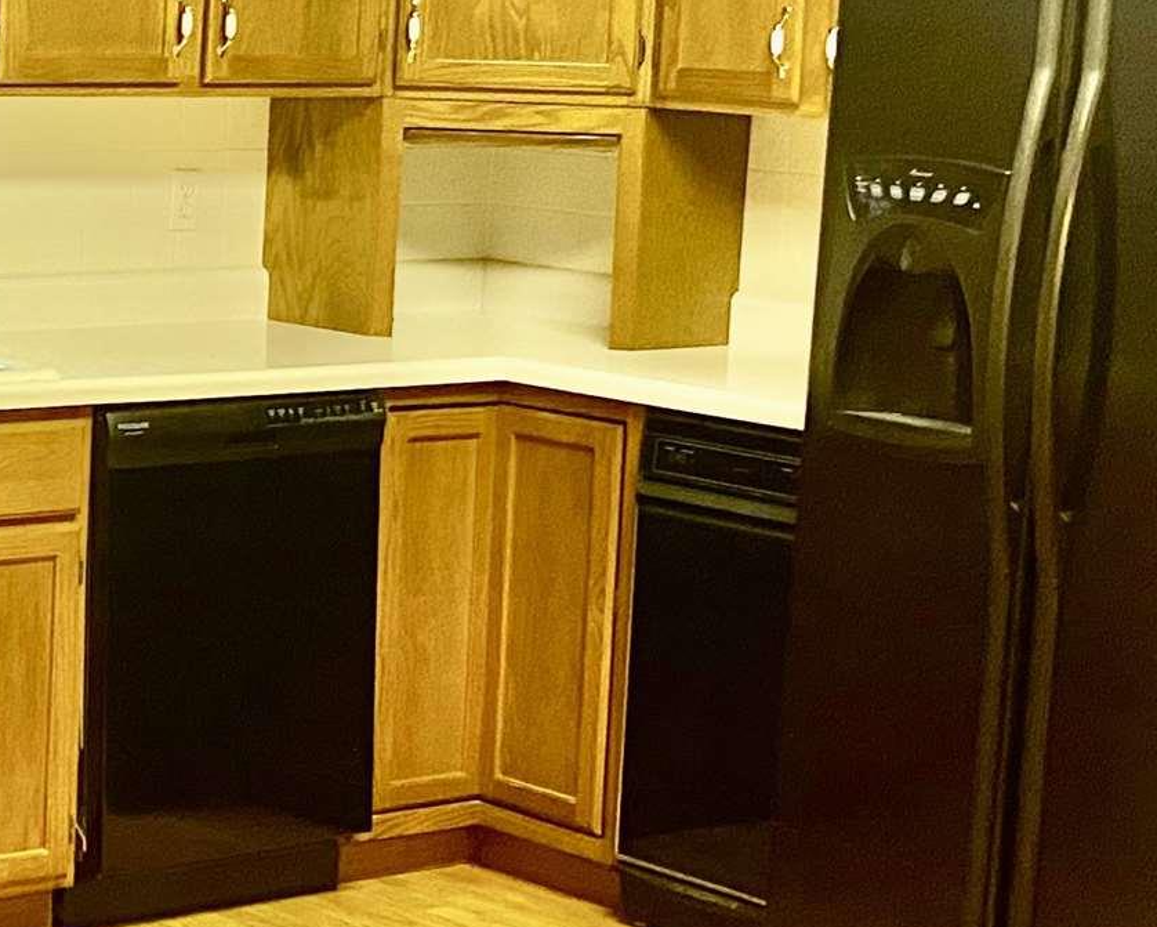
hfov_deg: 18.6
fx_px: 3186
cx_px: -478
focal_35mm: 93
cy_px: 262
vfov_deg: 16.5
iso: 320
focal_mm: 4.25
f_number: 1.8
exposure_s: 1/60
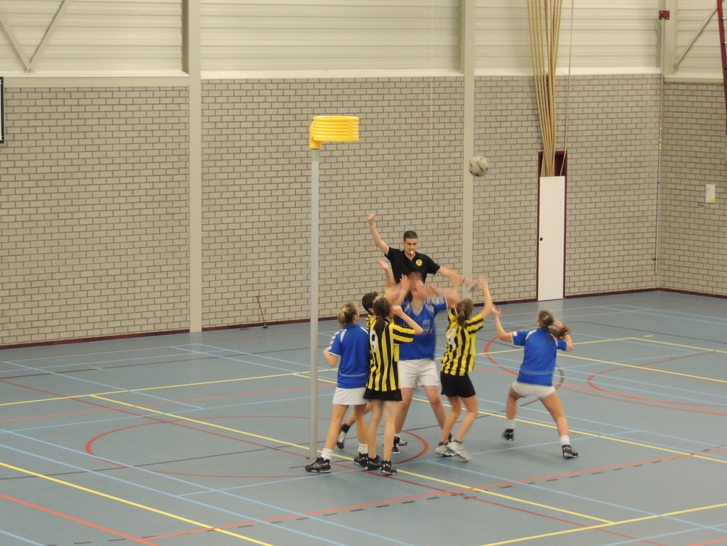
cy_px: 273
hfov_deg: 18.7
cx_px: 364
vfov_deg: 14.1
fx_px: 2205
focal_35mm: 105
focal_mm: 18.7
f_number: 4.2
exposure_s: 1/25
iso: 400
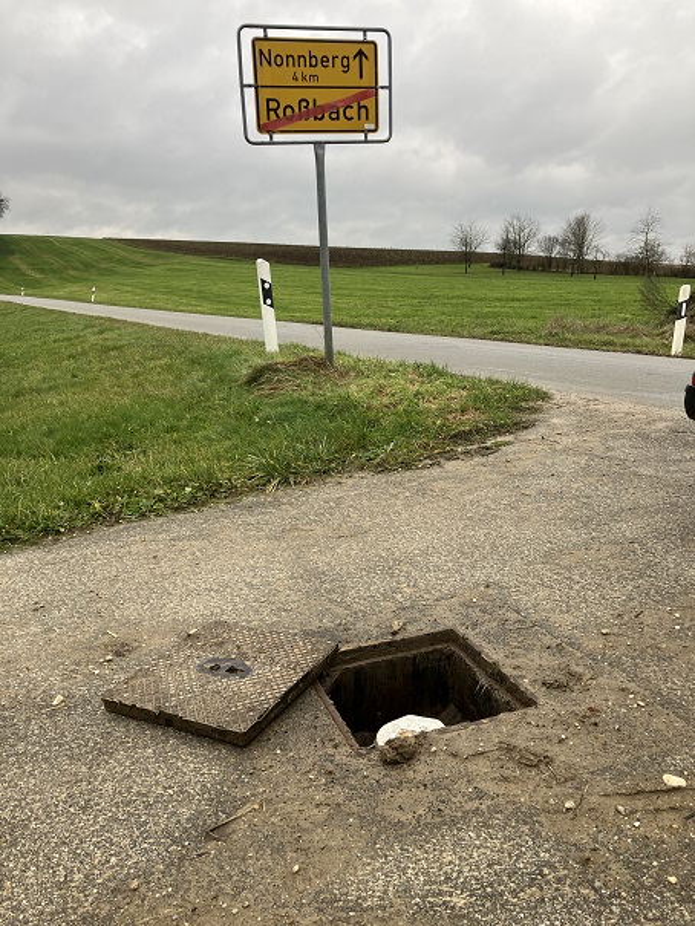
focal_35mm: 28
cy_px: 463
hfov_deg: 49.8
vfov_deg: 63.4
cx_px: 348
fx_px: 749
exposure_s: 1/164
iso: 25
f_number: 1.8
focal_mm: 3.99
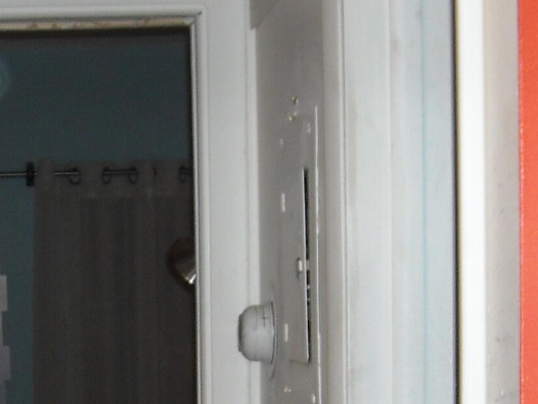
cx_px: -37
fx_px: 1959
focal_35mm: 126
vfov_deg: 11.4
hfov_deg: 15.3
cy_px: 560
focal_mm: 5.7
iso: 100
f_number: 2.8
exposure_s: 1/60
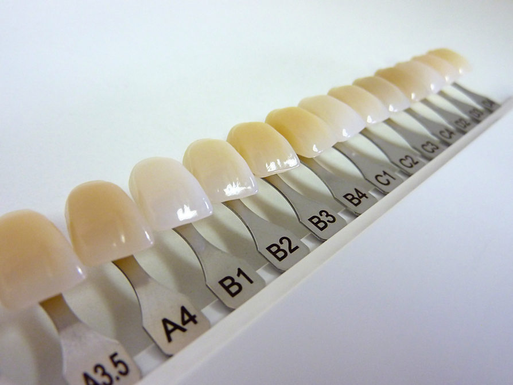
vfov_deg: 51.4
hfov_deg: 65.3
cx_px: 256
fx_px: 400
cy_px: 192
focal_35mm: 27
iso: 250
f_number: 3.3
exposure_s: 1/30
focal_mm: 4.4
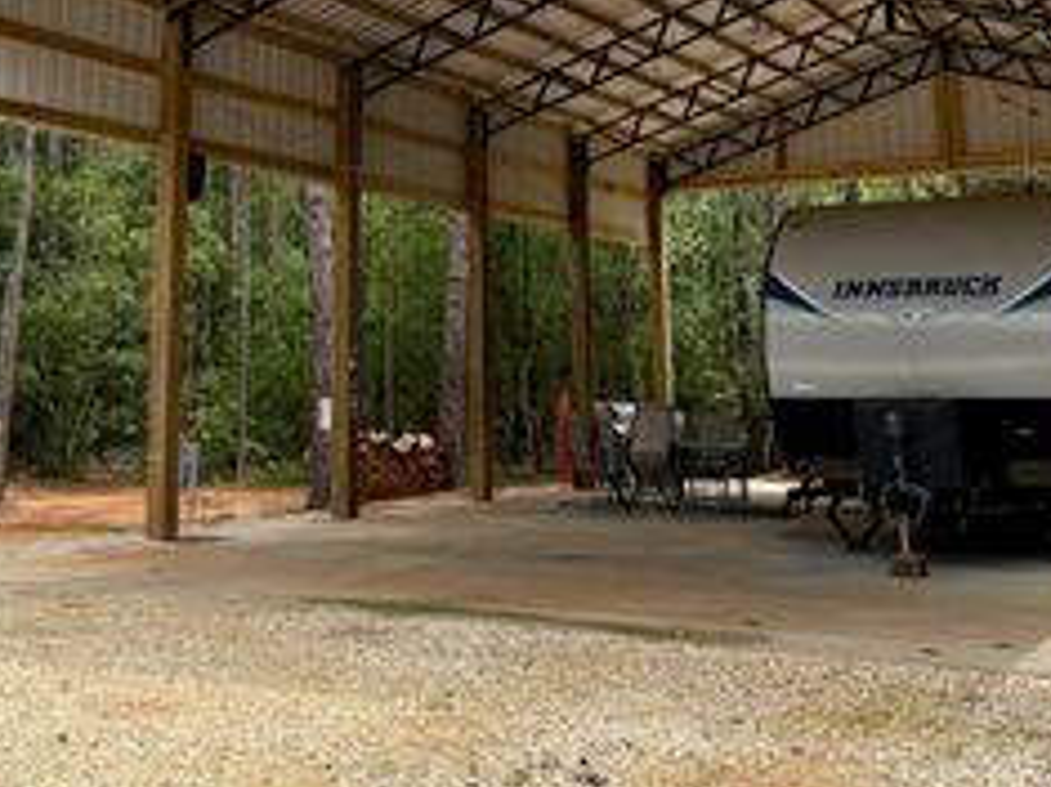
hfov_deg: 37.2
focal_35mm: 51
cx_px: 367
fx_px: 1548
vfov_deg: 27.7
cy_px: 110
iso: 100
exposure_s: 1/3425
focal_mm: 6.76
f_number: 1.78
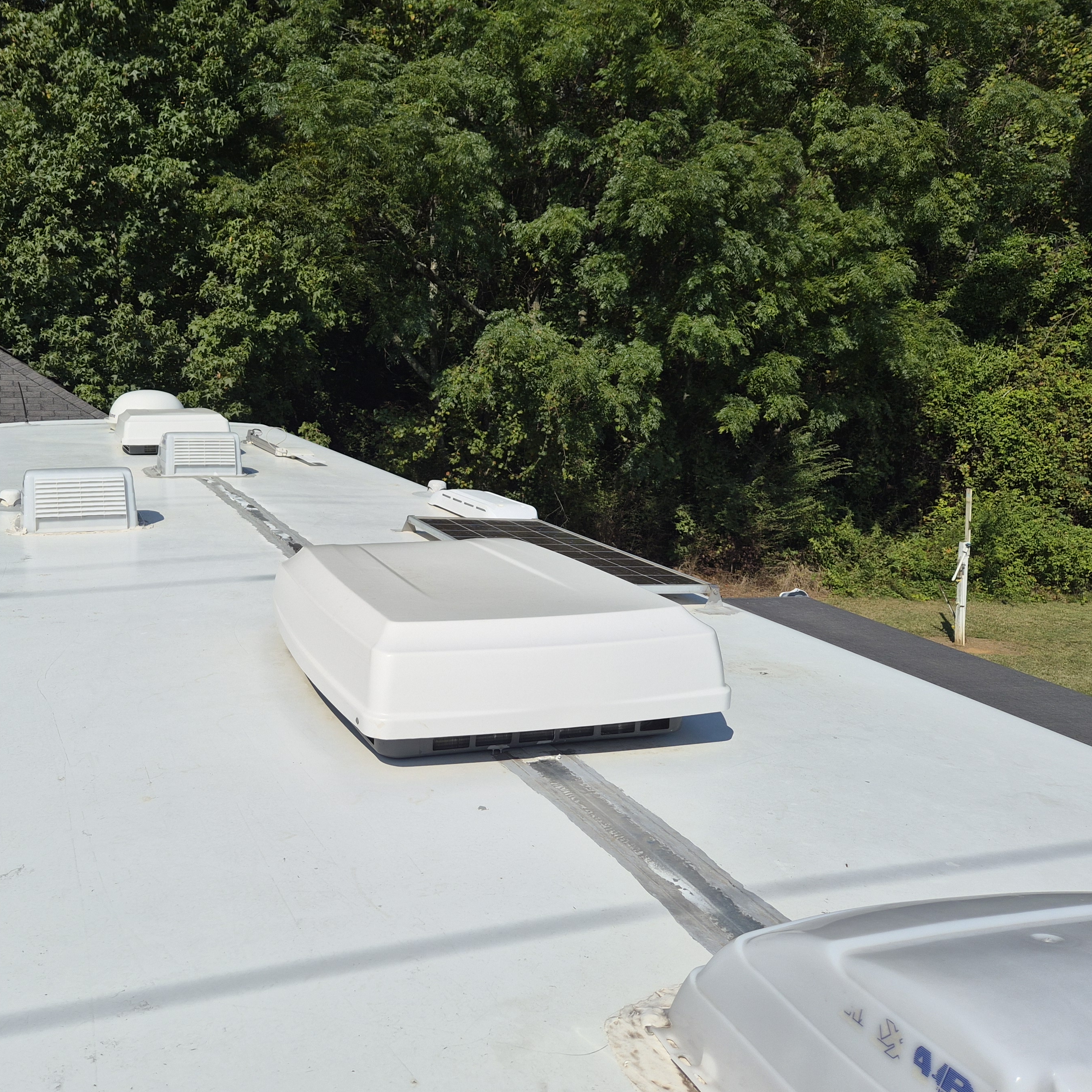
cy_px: 533
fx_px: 1071
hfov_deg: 52.7
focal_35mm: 30
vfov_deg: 54.0
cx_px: 336
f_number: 1.8
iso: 50
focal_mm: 5.4
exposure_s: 1/7696
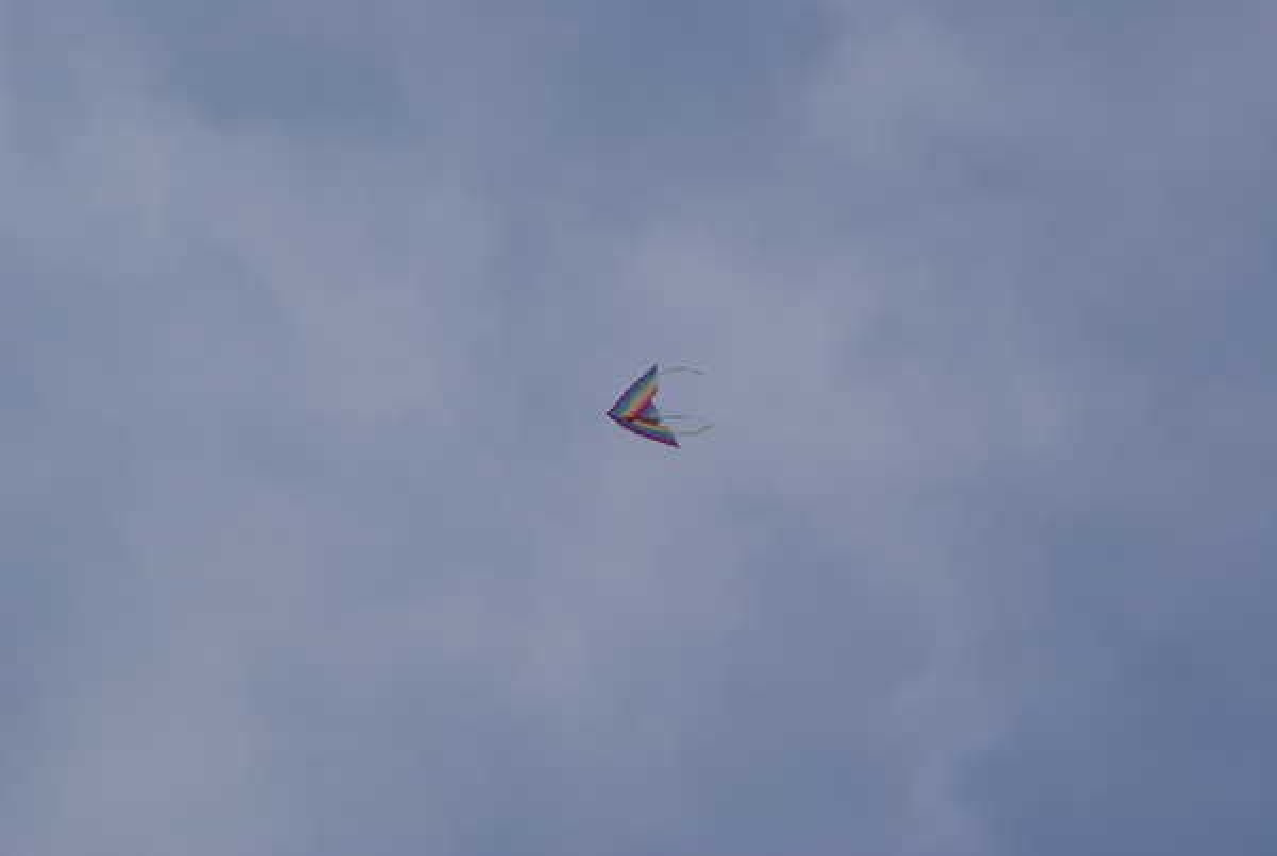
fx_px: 2931
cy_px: 428
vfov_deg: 16.6
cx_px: 638
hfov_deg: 24.6
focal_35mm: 82
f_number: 8
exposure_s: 1/640
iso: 100
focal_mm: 55
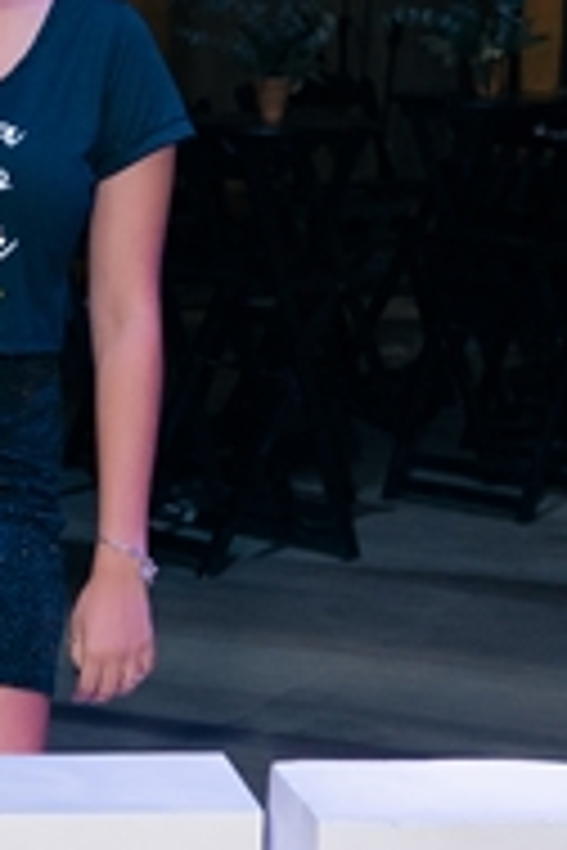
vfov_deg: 14.5
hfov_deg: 9.6
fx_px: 3331
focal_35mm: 141
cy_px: 353
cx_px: -162
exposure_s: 1/200
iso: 800
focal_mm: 24
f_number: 2.8
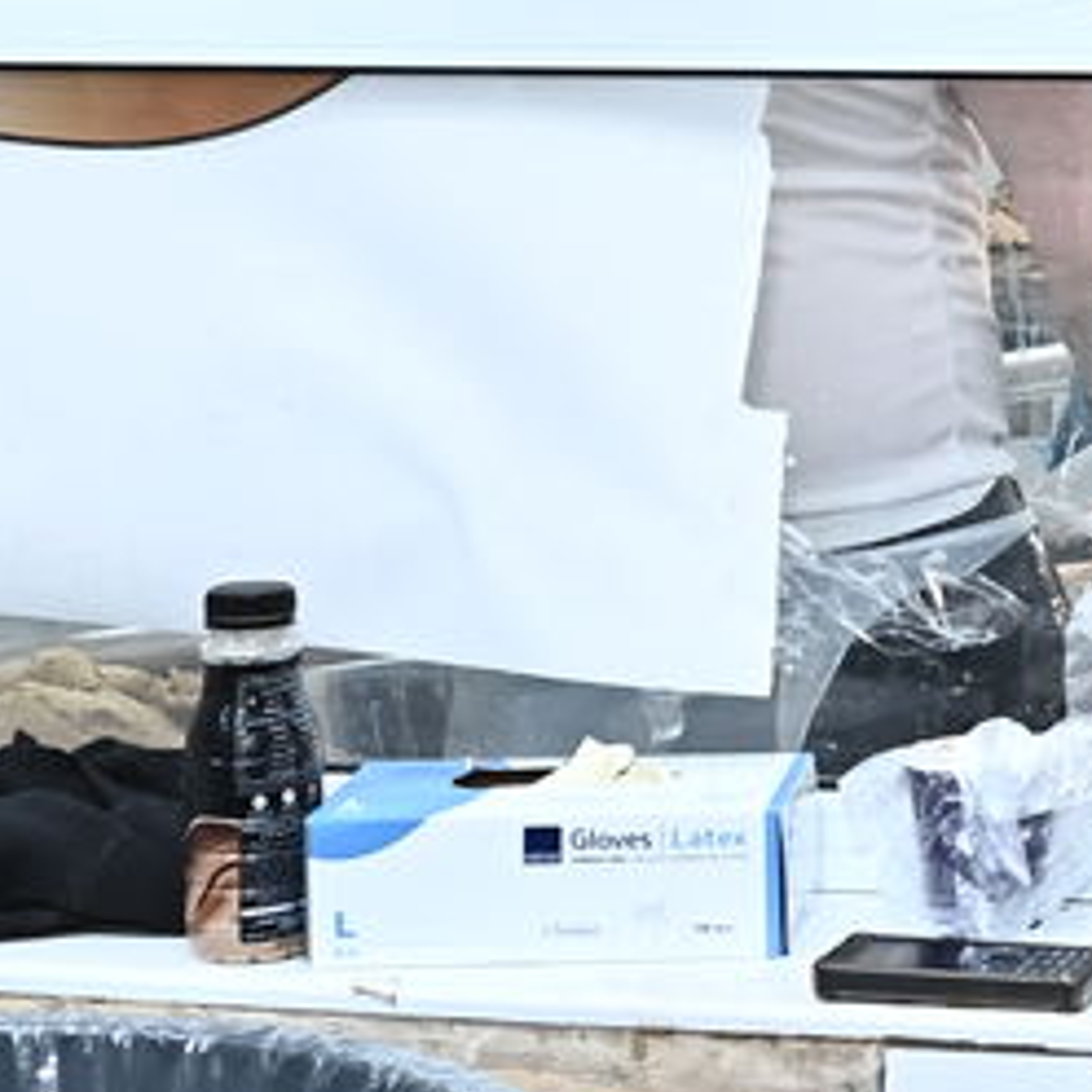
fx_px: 4104
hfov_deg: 13.7
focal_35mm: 115
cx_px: 1915
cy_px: 40
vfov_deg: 14.9
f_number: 5
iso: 1250
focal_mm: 24
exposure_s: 1/200
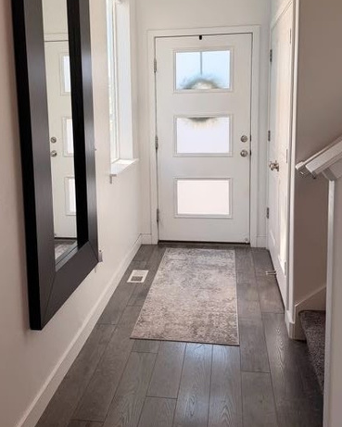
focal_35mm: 39
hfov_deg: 38.2
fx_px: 493
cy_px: 166
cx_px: 150
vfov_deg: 46.5
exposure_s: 1/211
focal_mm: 6.76
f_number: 1.78
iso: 80
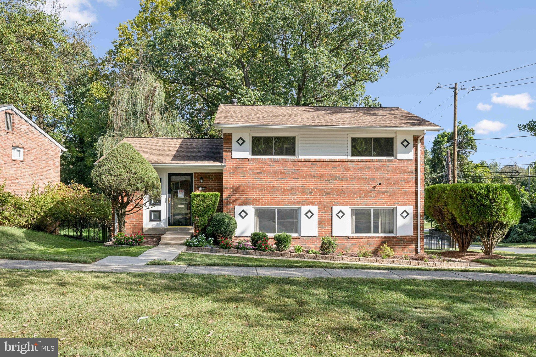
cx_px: 268
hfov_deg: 61.9
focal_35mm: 30
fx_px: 447
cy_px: 178
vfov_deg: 43.6
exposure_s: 1/800
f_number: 7.1
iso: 400
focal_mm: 30
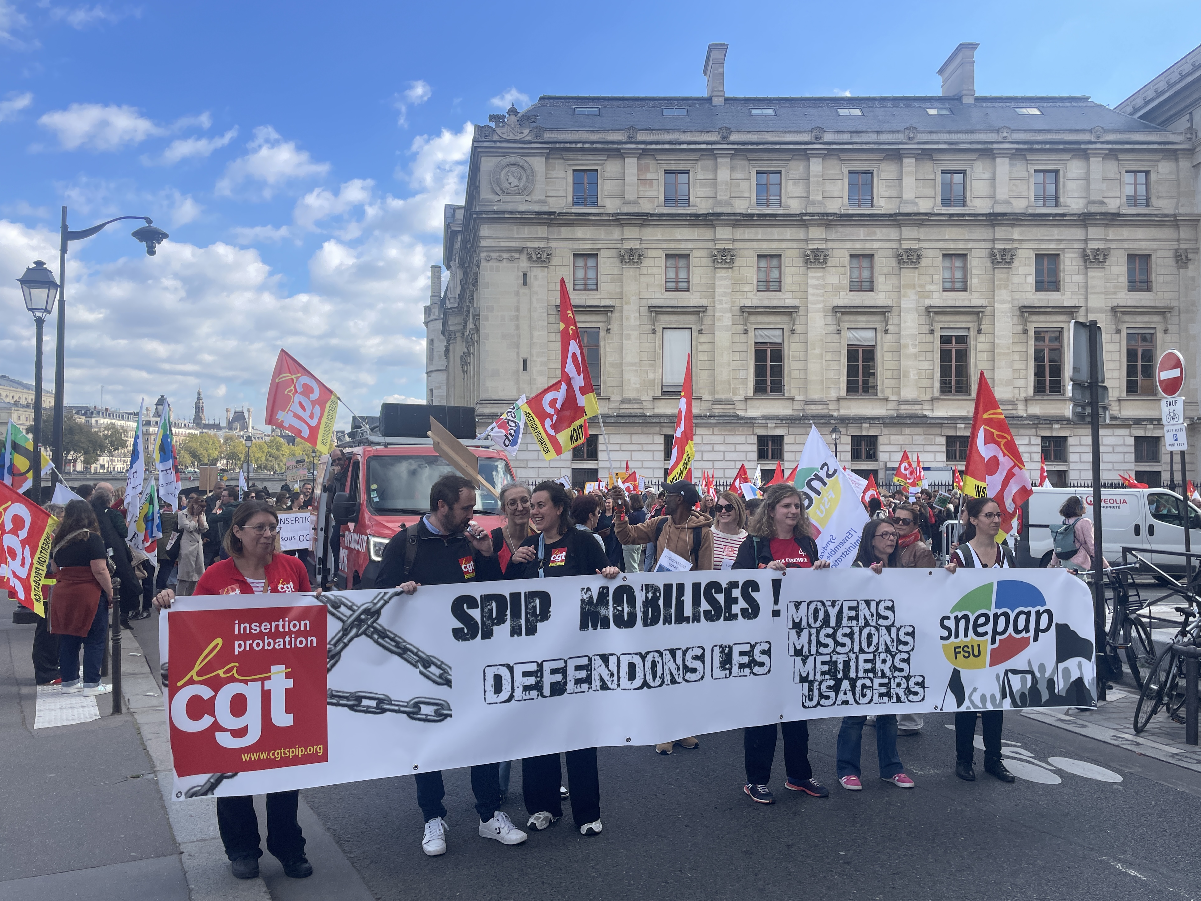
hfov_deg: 65.3
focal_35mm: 27
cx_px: 615
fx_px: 937
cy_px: 445
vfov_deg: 51.4
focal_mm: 4.2
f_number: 1.6
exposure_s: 1/1642
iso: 32
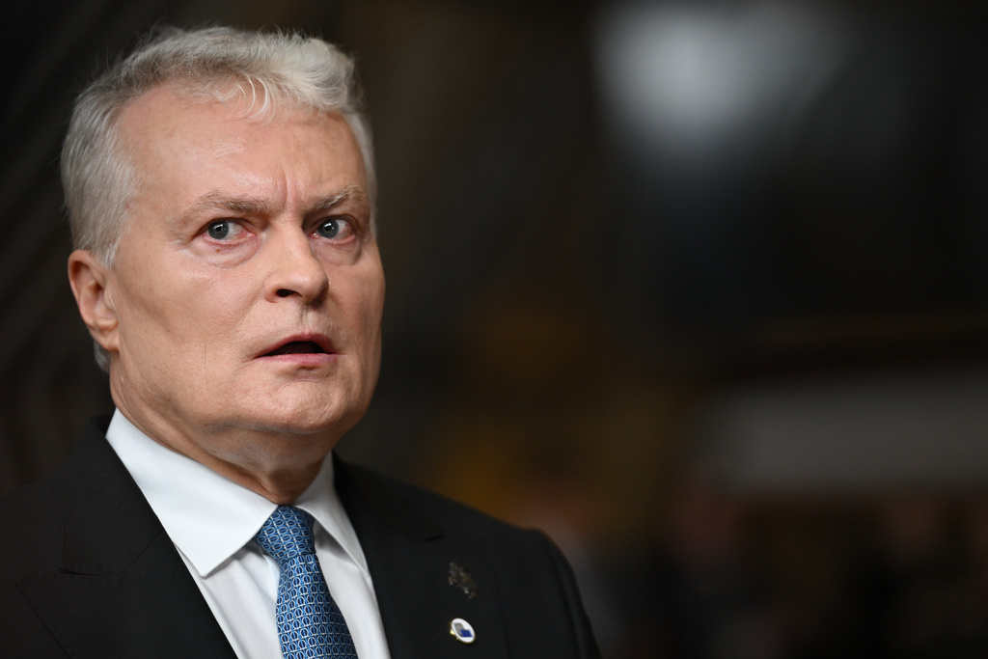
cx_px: 494
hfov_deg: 10.5
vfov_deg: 7.0
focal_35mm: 195
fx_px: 5352
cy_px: 330
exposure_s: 1/400
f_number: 2.8
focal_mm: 195
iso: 1400
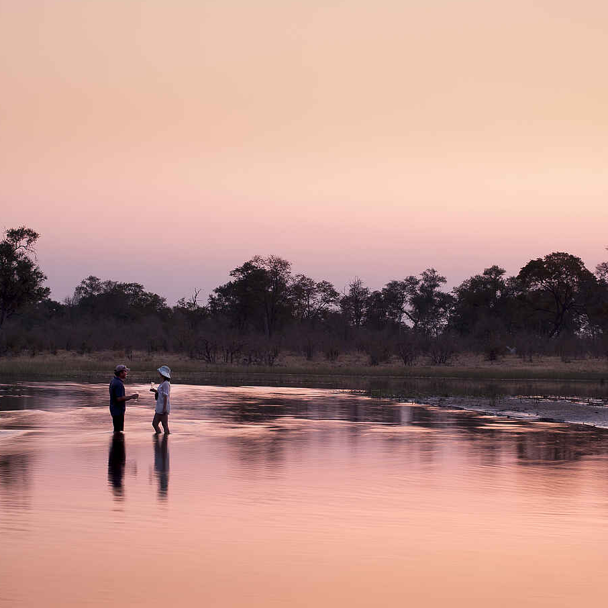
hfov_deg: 23.1
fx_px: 1490
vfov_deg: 23.0
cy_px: 333
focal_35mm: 75
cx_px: 291
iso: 200
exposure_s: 1.5
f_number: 8
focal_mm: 50
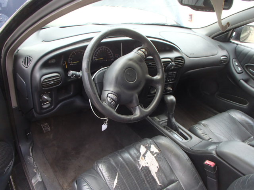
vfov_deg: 49.7
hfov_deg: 63.4
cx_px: 127
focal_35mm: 28
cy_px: 95
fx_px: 205
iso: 125
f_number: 3.9
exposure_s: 1/60
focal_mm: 5
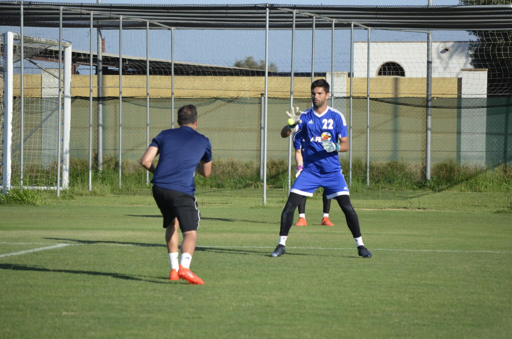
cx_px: 256
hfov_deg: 8.6
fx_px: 3407
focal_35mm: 240
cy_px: 170
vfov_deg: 5.7
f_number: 6.3
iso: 400
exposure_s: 1/1600
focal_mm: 160
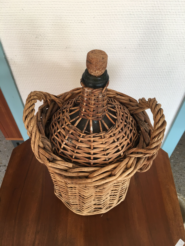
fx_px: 207
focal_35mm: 29
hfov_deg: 48.2
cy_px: 123
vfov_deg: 61.7
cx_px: 92
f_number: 2.2
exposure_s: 1/33
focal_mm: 4.15
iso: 32
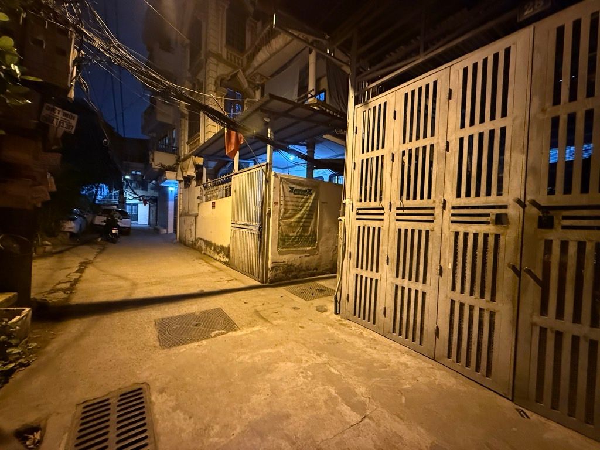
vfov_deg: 85.7
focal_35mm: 14
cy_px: 225
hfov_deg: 102.1
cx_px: 300
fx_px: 243
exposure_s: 1/33
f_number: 2.2
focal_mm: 2.22
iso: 1000
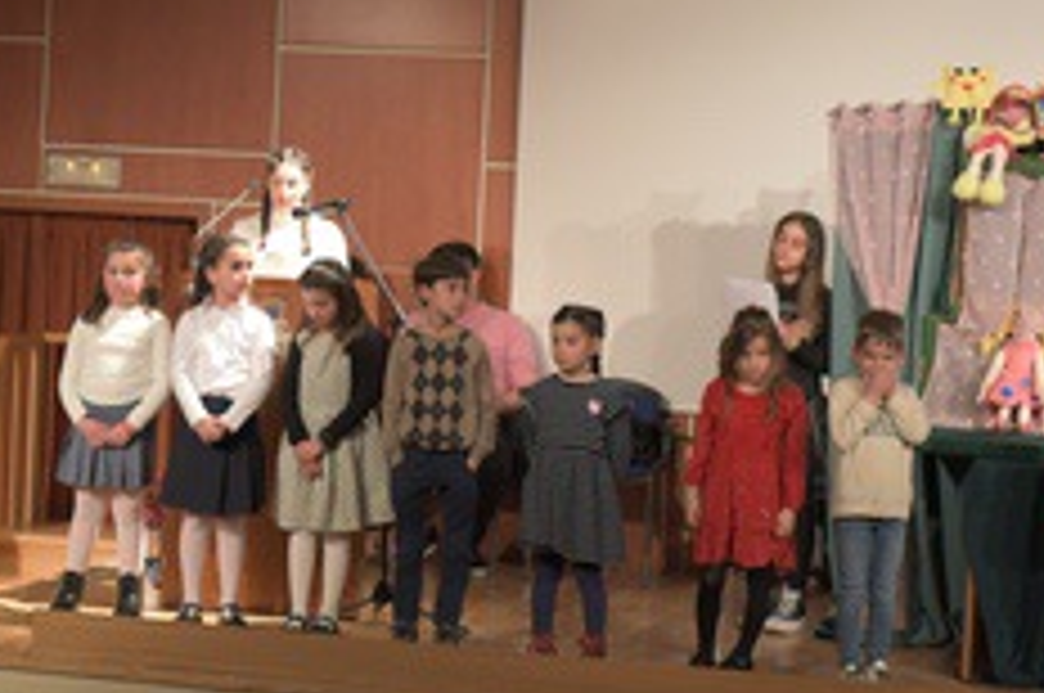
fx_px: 2925
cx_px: 410
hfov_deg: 20.2
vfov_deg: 13.5
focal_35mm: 101
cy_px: 153
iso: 4000
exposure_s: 1/200
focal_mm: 50
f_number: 4
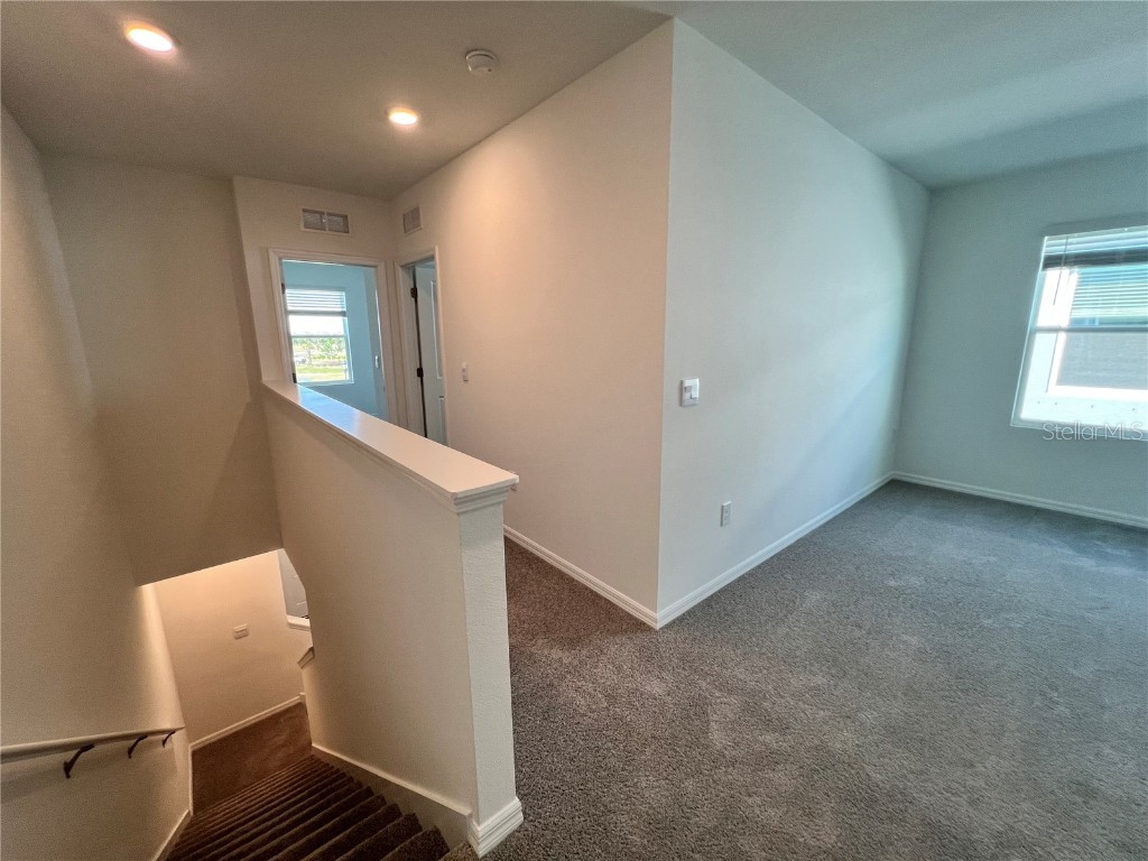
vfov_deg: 89.9
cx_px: 574
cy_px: 430
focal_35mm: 13
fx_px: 431
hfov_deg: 106.2
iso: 100
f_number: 1.8
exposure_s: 1/120
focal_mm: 1.57
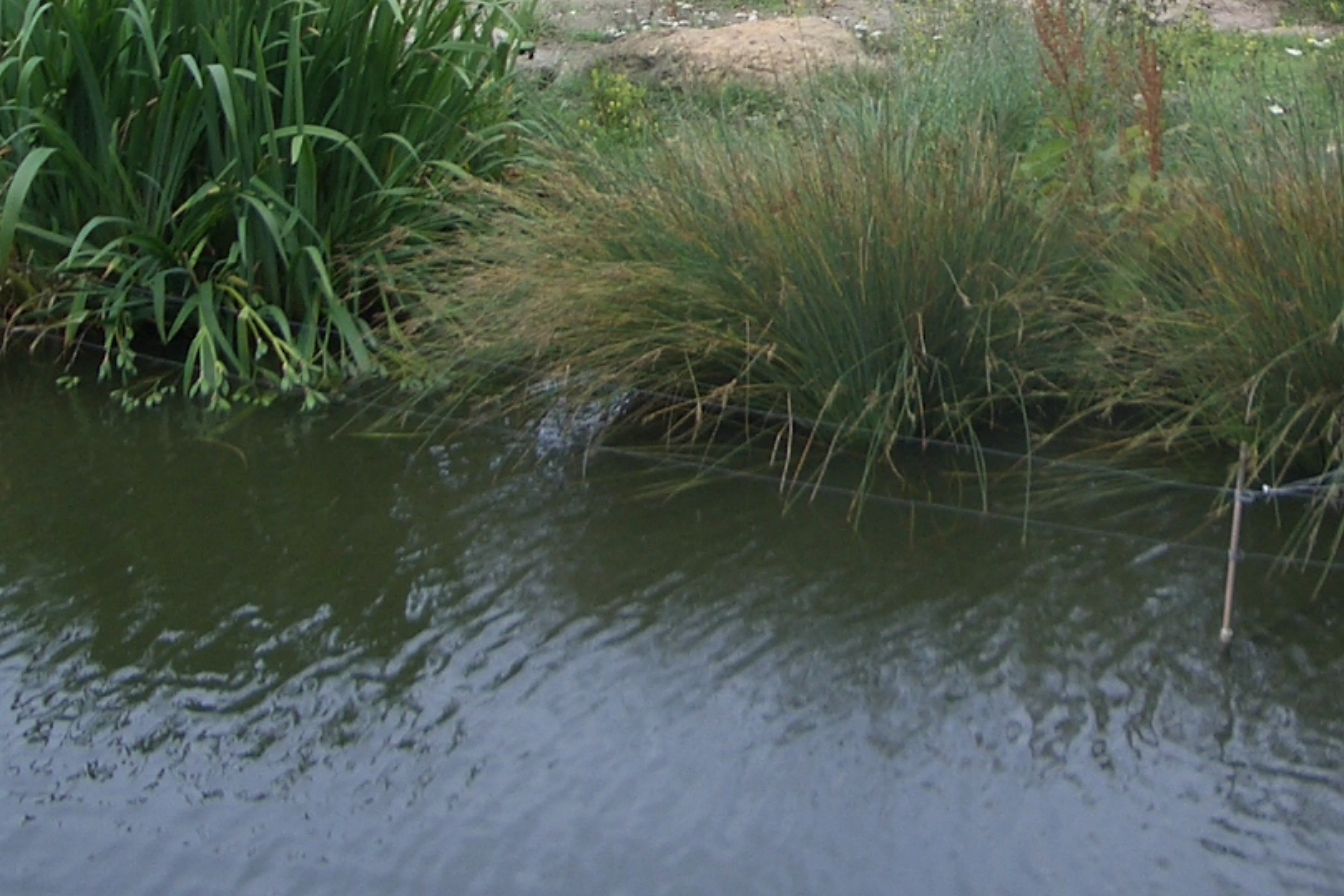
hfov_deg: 28.0
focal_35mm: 72
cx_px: 834
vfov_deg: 18.6
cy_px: 88
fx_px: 2687
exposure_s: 1/640
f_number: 2.6
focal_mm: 5.8
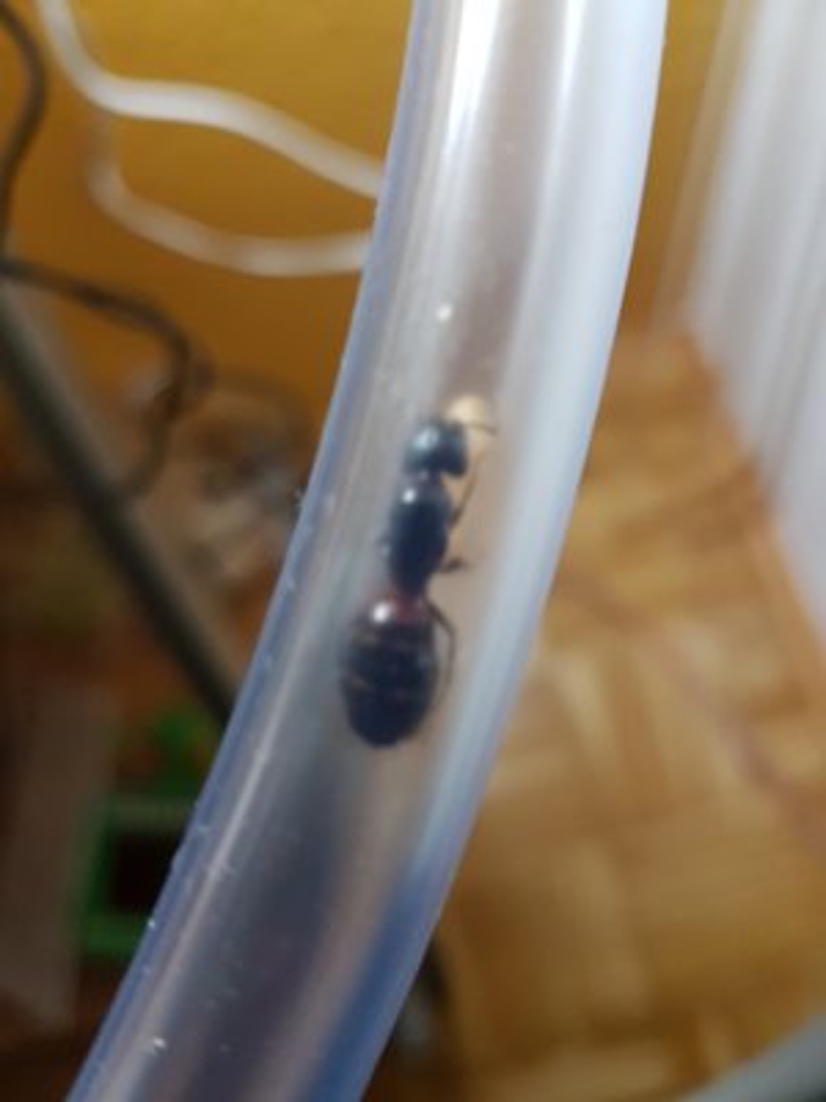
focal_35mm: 26
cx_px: 413
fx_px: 827
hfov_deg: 53.1
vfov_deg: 67.3
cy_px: 551
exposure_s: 1/10
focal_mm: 4.2
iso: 250
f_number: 1.7
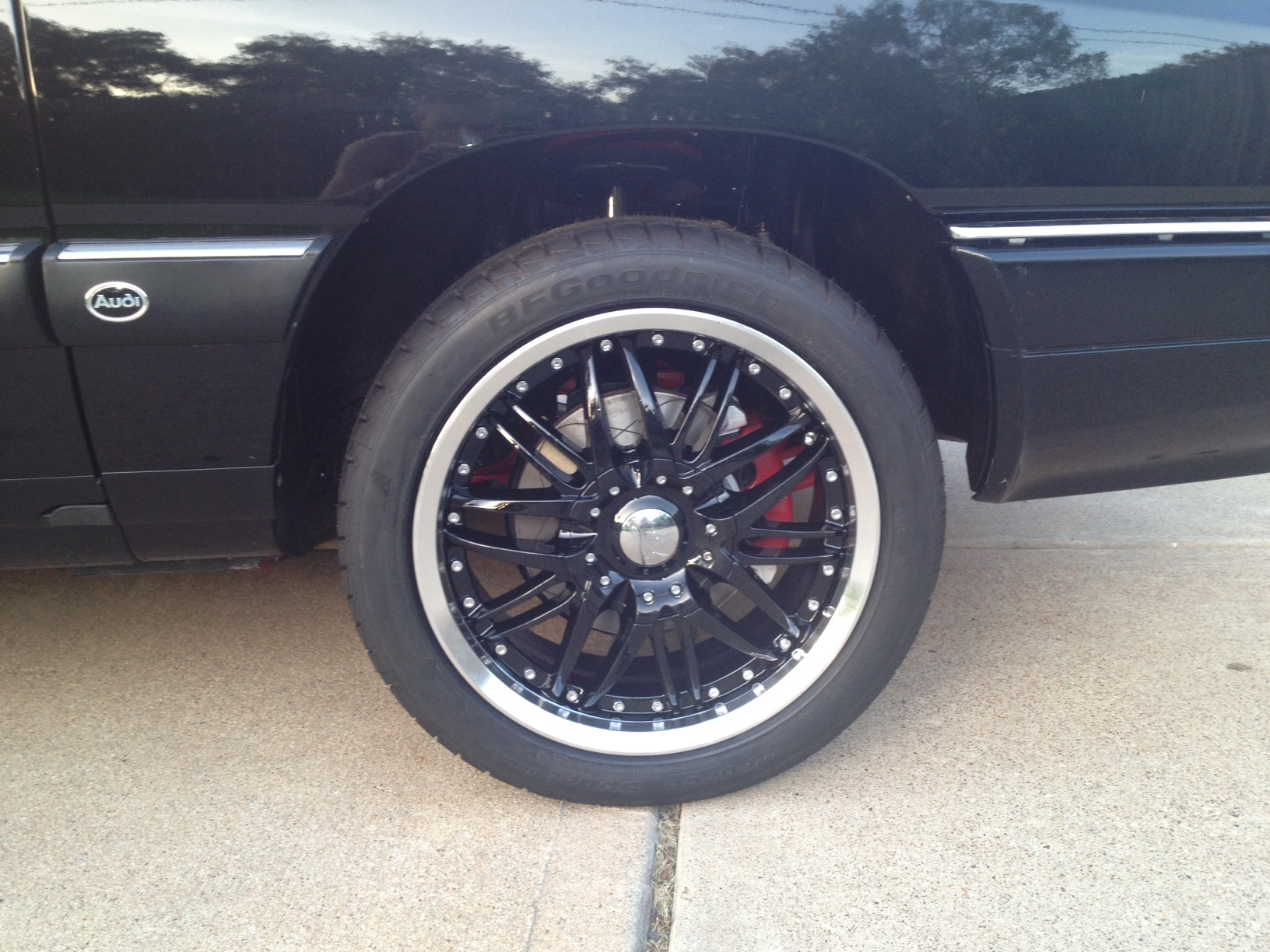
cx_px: 635
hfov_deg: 52.6
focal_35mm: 35
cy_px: 476
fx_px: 1284
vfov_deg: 40.7
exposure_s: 1/60
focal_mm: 4.28
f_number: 2.4
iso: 64
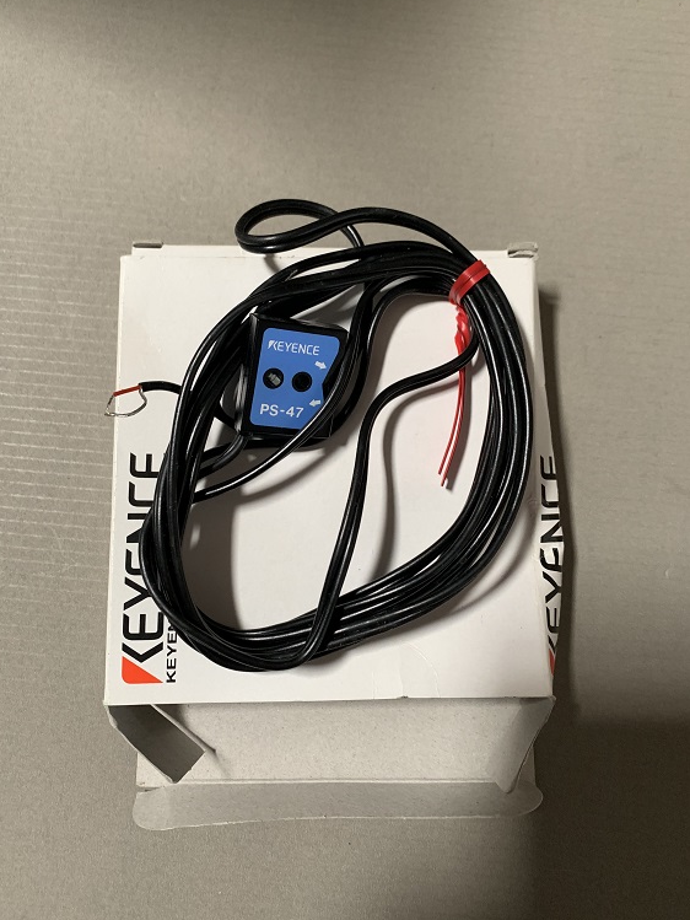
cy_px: 438
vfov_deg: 63.4
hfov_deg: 49.7
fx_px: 744
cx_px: 321
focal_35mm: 28
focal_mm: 4.25
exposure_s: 1/60
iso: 200
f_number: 1.8
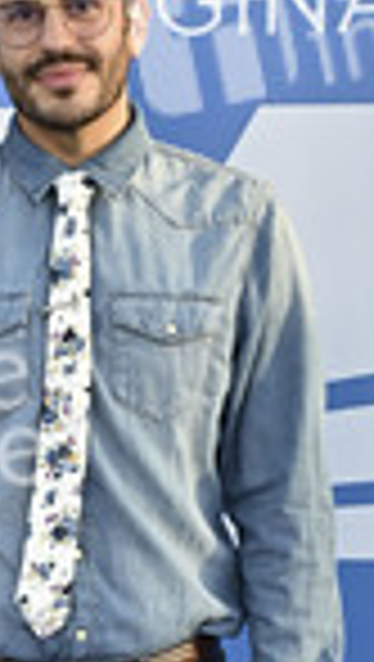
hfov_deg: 8.2
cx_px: -54
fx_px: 2602
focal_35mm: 148
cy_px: 685
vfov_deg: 14.3
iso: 500
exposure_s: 1/320
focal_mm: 35
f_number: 6.3
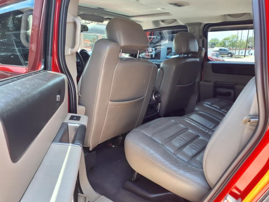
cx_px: 134
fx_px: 210
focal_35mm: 27
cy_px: 101
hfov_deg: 65.3
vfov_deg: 51.4
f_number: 1.9
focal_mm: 3.58
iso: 40
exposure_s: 1/120
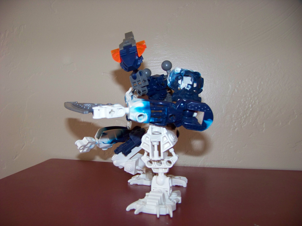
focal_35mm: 36
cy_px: 113
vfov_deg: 39.7
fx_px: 314
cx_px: 151
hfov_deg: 51.4
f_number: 2.8
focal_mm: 5.85
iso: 200
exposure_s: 1/30
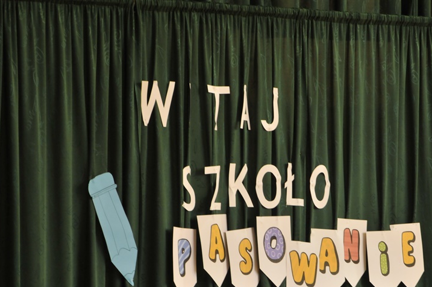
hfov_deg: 9.4
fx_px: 2633
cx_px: 276
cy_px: 191
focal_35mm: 220
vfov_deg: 6.2
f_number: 7.1
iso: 1000
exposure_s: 1/30
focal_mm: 105
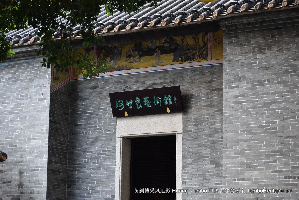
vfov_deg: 13.1
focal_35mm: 105
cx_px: 150
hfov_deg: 19.4
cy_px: 100
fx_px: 872
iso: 450
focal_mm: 70
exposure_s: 1/250
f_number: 4.5
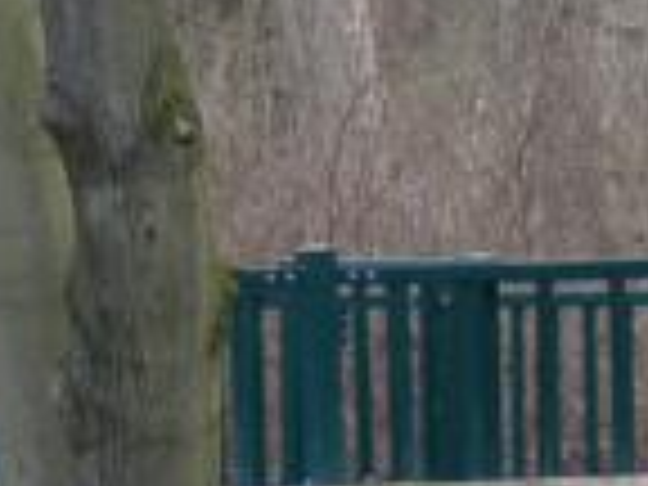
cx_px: -698
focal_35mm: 713
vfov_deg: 2.1
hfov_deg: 2.8
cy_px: 585
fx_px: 13347
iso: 100
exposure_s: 1/80
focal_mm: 16.1
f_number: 3.4
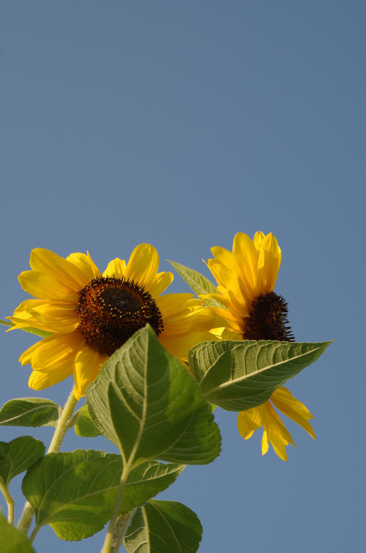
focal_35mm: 105
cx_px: 183
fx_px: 1609
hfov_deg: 13.0
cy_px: 276
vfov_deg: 19.5
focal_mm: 70
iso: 200
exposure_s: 1/125
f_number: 8
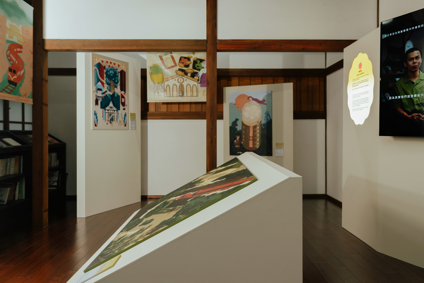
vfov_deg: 46.4
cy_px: 142
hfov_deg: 65.5
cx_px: 212
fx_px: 330
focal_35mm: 28
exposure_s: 1/100
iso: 1250
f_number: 4.5
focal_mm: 28
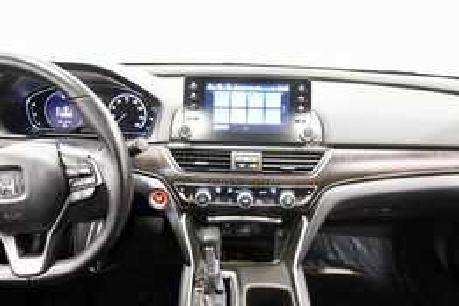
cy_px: 203
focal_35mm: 23
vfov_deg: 54.0
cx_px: 237
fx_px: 293
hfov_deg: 76.1
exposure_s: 1/60
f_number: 4.5
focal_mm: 10
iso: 4500
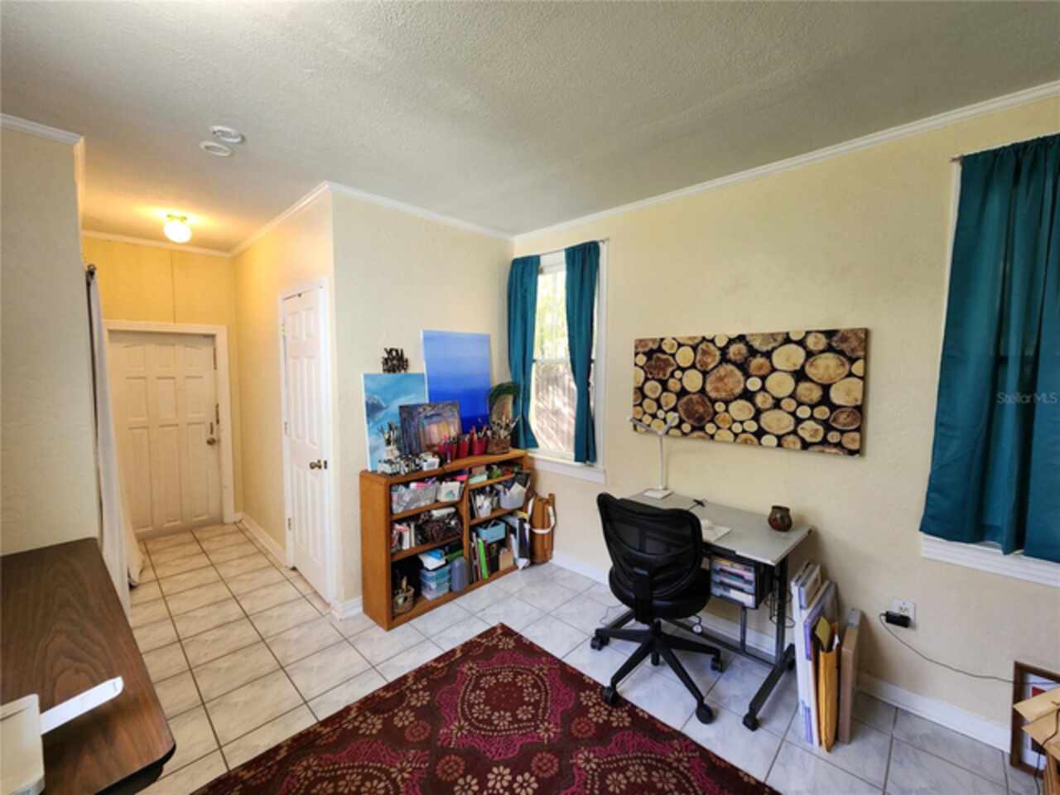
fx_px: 398
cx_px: 530
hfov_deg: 106.2
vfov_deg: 89.9
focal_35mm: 13
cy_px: 398
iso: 160
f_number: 2.2
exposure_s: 1/60
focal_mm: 2.2
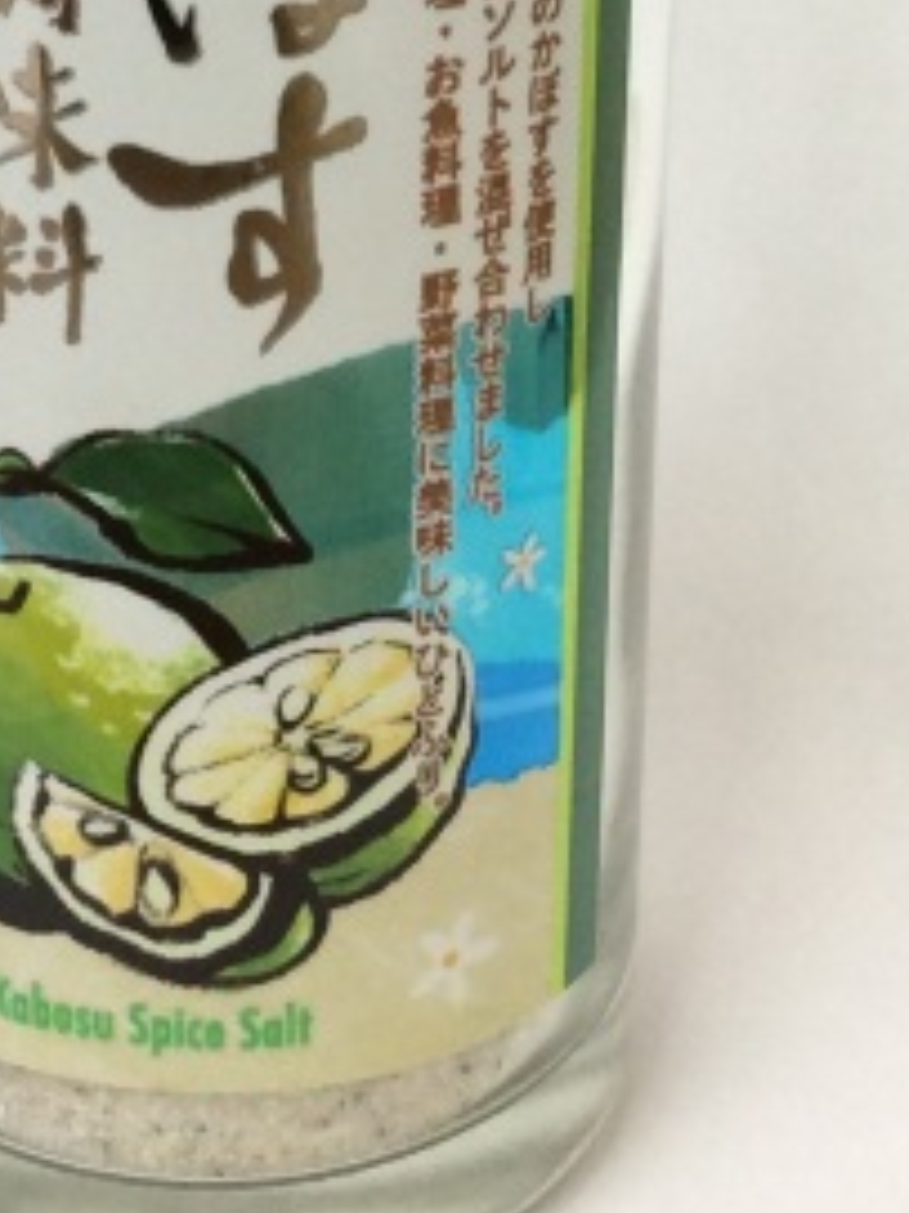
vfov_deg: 18.7
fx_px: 3539
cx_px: 260
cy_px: -125
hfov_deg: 14.6
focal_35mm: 101
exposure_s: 1/24
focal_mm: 3.3
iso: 100
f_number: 2.4
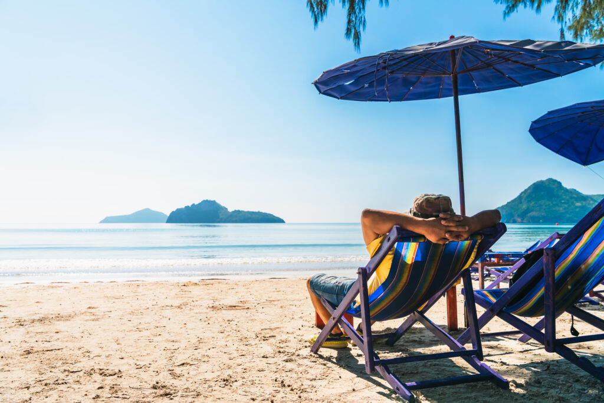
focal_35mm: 30
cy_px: 202
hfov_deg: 61.9
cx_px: 302
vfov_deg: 43.6
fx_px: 503
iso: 100
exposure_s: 1/400
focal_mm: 30
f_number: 8
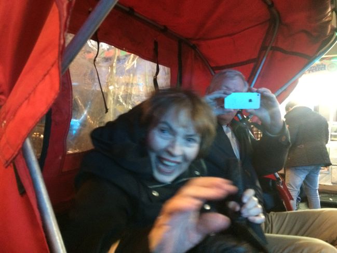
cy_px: 126
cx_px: 168
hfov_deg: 61.7
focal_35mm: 29
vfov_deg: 48.2
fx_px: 282
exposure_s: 1/15
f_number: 2.2
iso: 320
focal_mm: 4.15
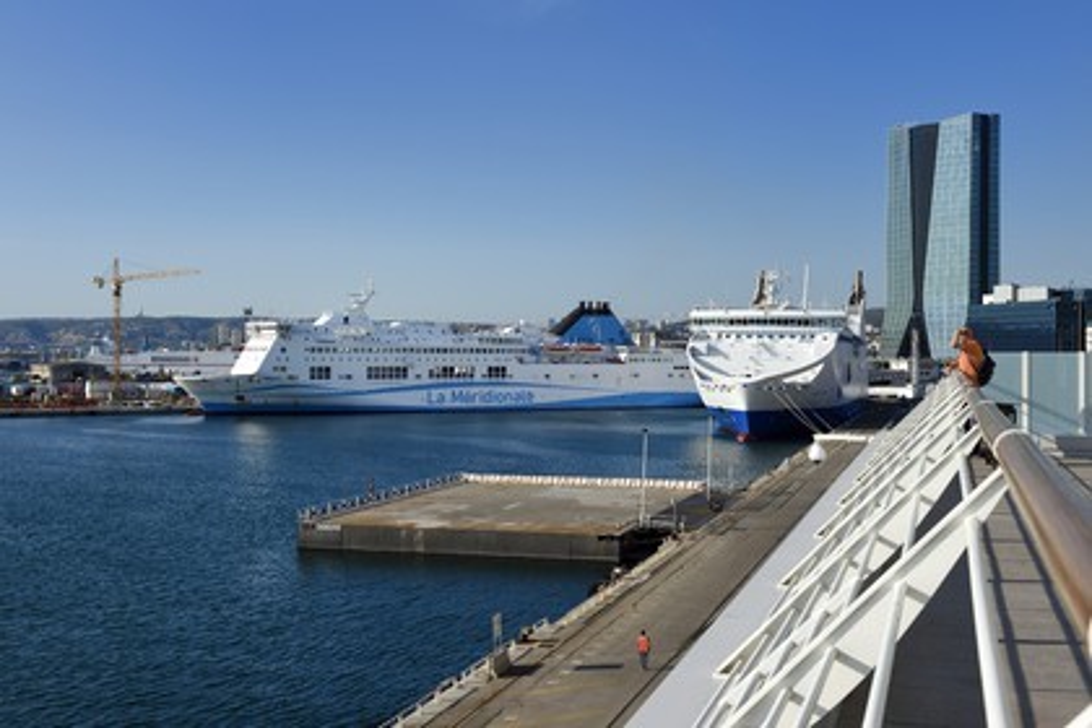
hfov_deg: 46.4
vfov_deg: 31.9
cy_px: 364
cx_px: 546
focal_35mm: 42
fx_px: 1274
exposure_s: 1/250
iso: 200
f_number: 14
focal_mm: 42
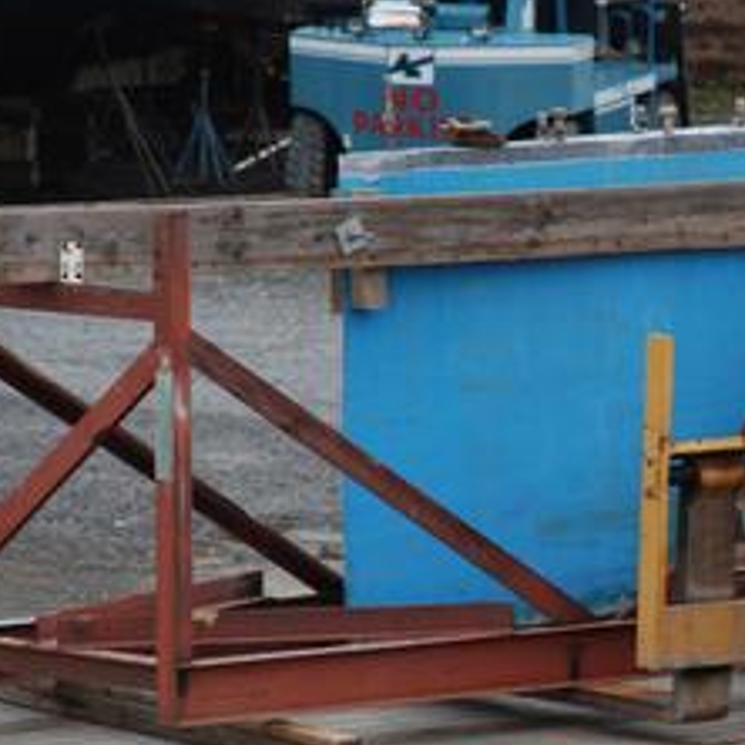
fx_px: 8177
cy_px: 404
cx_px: 648
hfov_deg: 5.2
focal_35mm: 336
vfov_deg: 5.2
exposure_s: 1/160
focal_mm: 135
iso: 250
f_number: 5.6
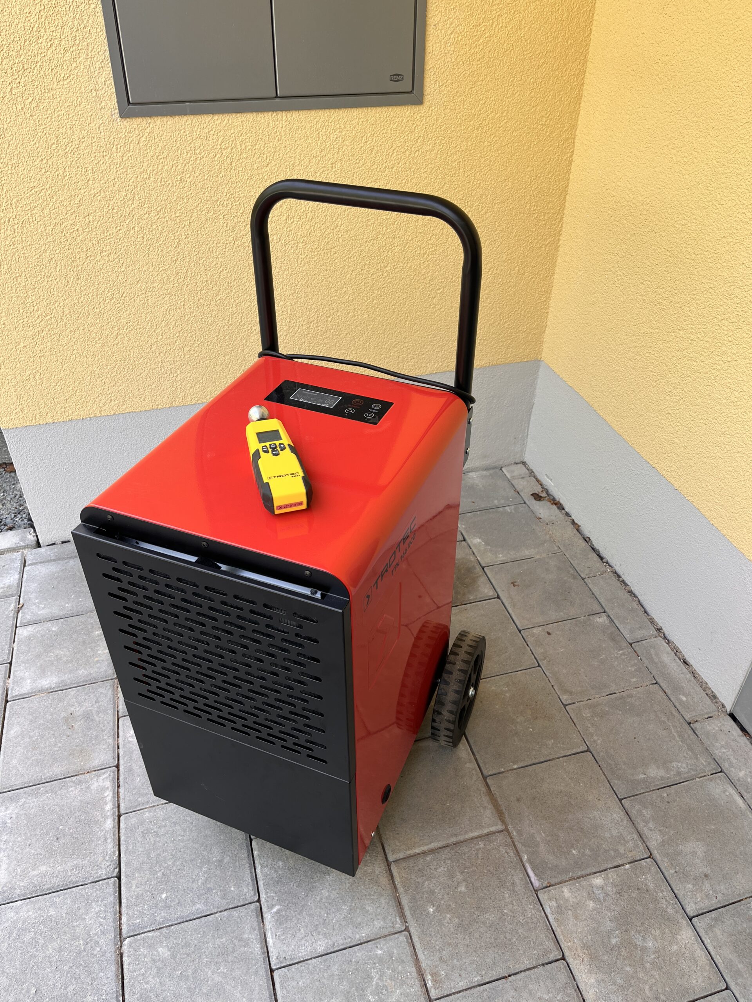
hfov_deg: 53.1
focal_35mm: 26
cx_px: 376
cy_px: 501
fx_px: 753
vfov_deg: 67.3
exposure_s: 1/191
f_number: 1.6
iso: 40
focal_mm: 5.1
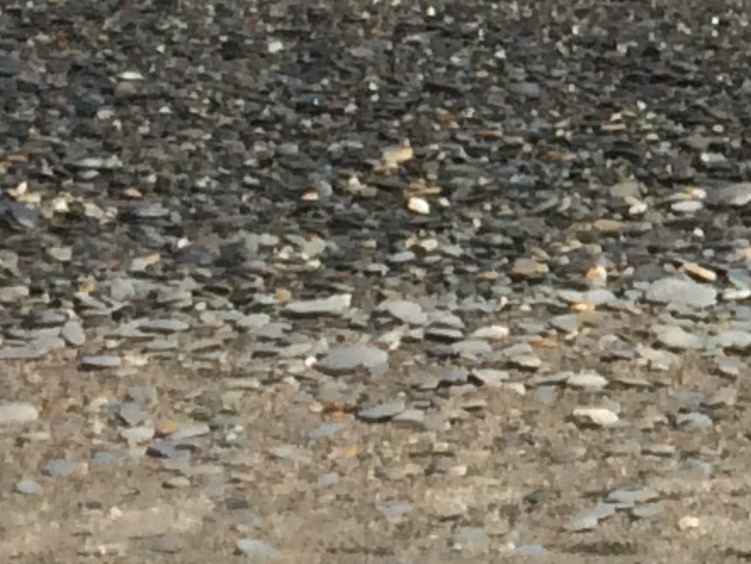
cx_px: 2054
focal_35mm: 214
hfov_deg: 8.2
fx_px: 4645
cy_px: -544
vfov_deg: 6.7
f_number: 2.2
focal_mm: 4.15
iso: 32
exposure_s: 1/5128
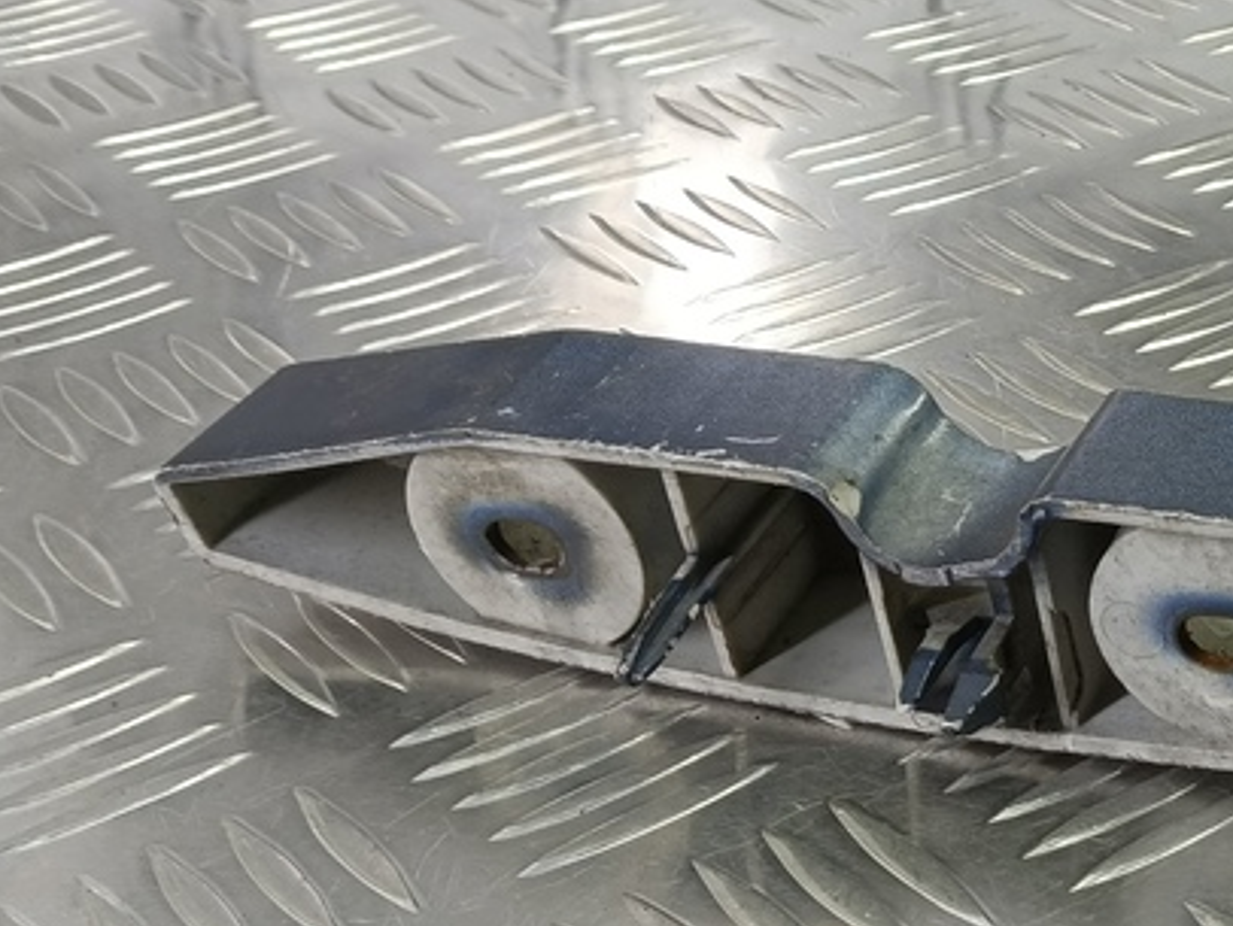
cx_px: 1494
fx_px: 2067
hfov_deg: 28.7
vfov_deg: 25.2
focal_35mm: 58
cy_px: 577
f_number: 1.6
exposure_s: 1/50
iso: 121
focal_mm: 4.11
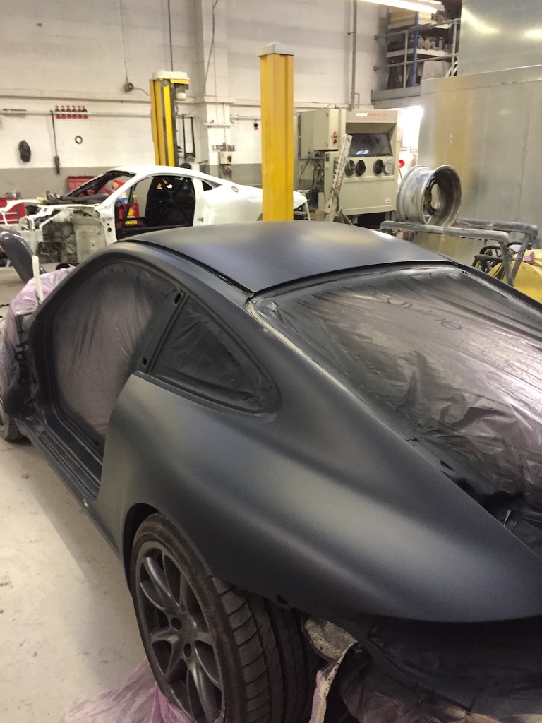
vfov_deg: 61.7
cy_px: 362
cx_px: 271
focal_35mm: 29
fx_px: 605
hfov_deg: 48.2
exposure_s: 1/25
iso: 250
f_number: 2.2
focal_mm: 4.15
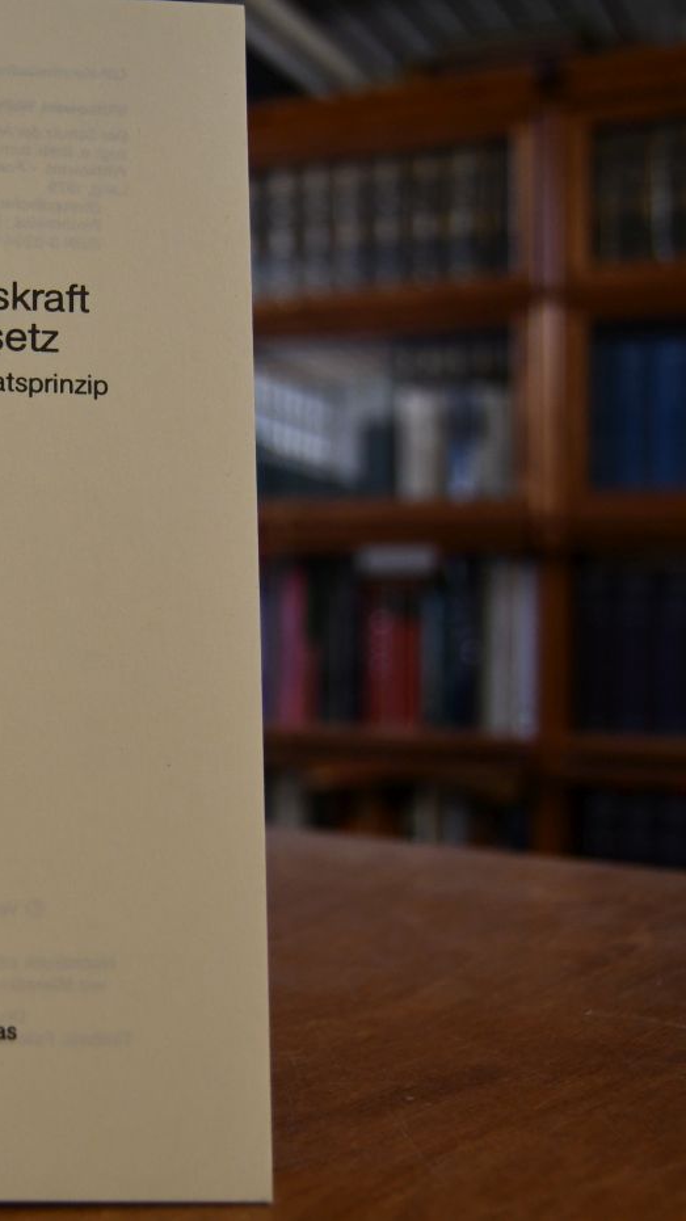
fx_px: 1683
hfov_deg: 22.0
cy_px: 610
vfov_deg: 39.9
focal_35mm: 52
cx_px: -33
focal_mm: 22
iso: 800
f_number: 3.5
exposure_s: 1/250
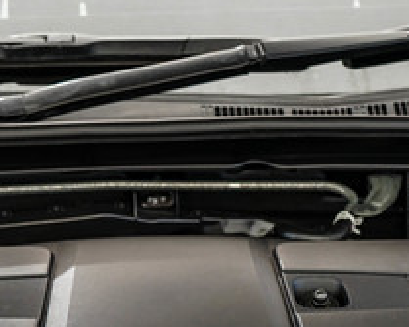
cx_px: 157
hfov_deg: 17.8
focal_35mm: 108
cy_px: 418
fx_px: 1307
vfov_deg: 13.7
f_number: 5.6
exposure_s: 1/100
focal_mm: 30
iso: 400
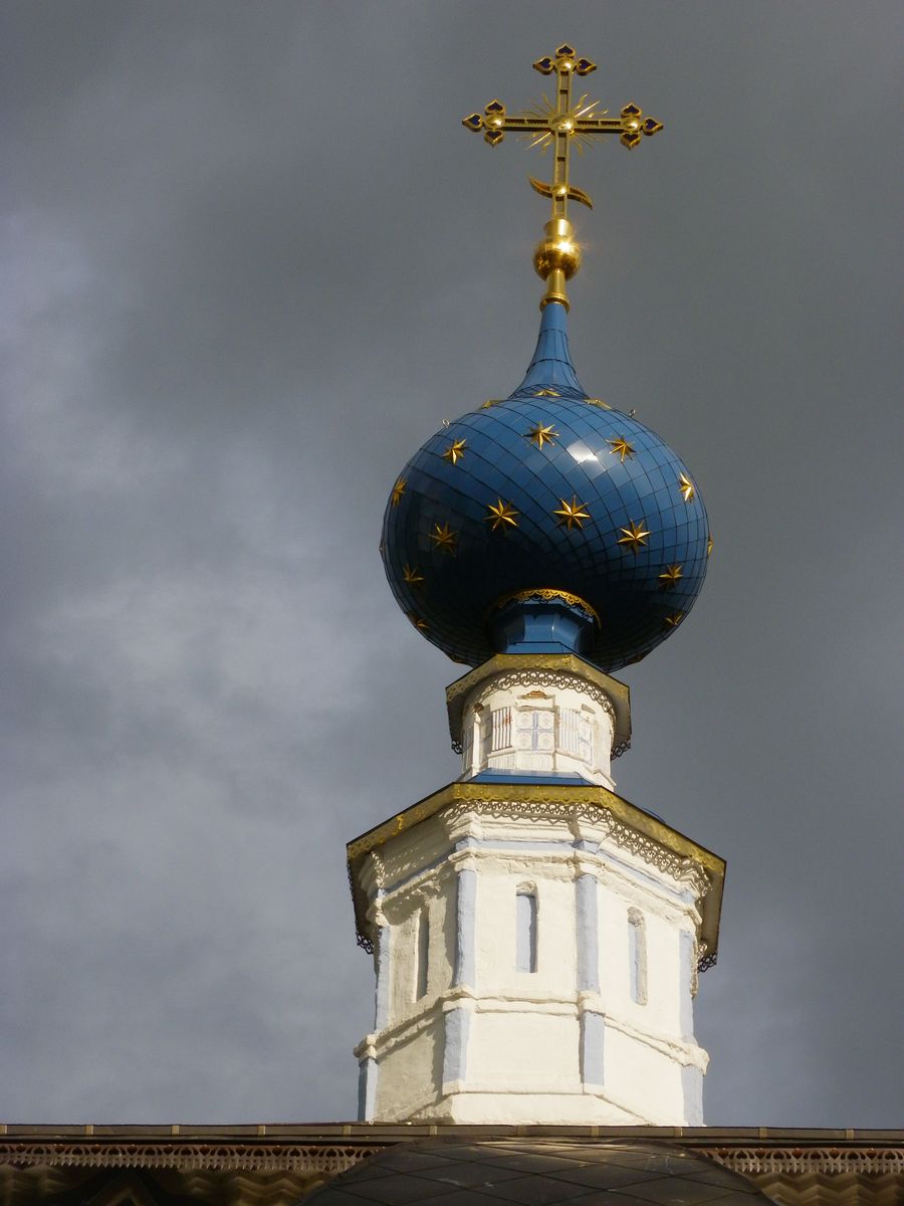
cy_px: 603
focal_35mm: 97
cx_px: 452
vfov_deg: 20.2
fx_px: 3378
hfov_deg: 15.2
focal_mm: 17.1
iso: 100
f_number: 7.1
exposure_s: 1/400
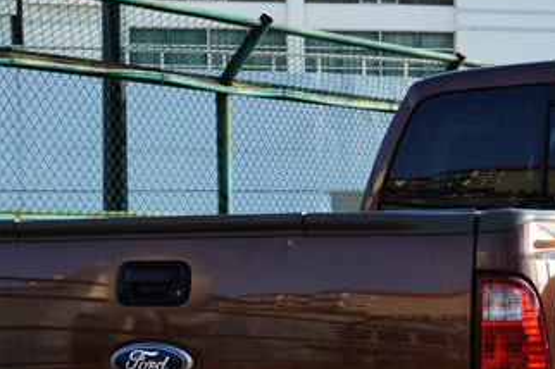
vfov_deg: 10.9
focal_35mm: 124
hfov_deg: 16.4
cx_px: 467
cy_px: 369
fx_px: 1910
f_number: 6.3
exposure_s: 1/160
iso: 100
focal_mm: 26
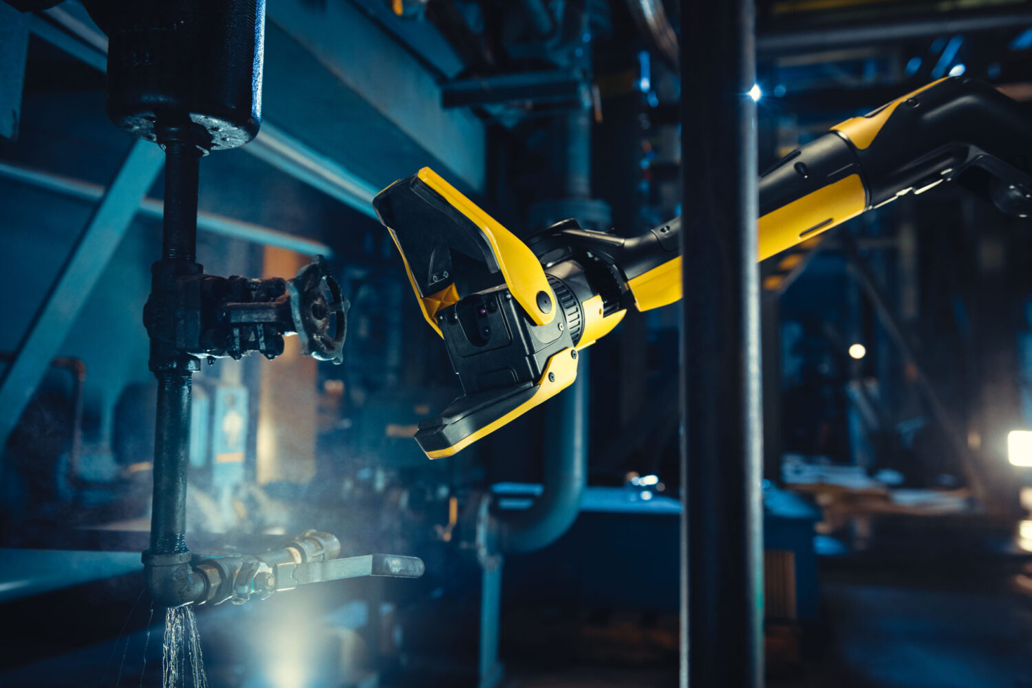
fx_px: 831
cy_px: 344
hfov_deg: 63.7
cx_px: 516
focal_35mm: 29
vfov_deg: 45.0
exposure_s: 1/6
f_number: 4
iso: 800
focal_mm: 29
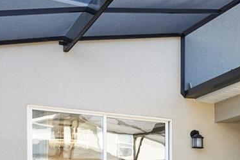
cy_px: 204
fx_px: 513
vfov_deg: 16.8
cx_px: 402
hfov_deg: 20.5
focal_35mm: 77
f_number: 7.1
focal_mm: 18
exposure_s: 1/50
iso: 320
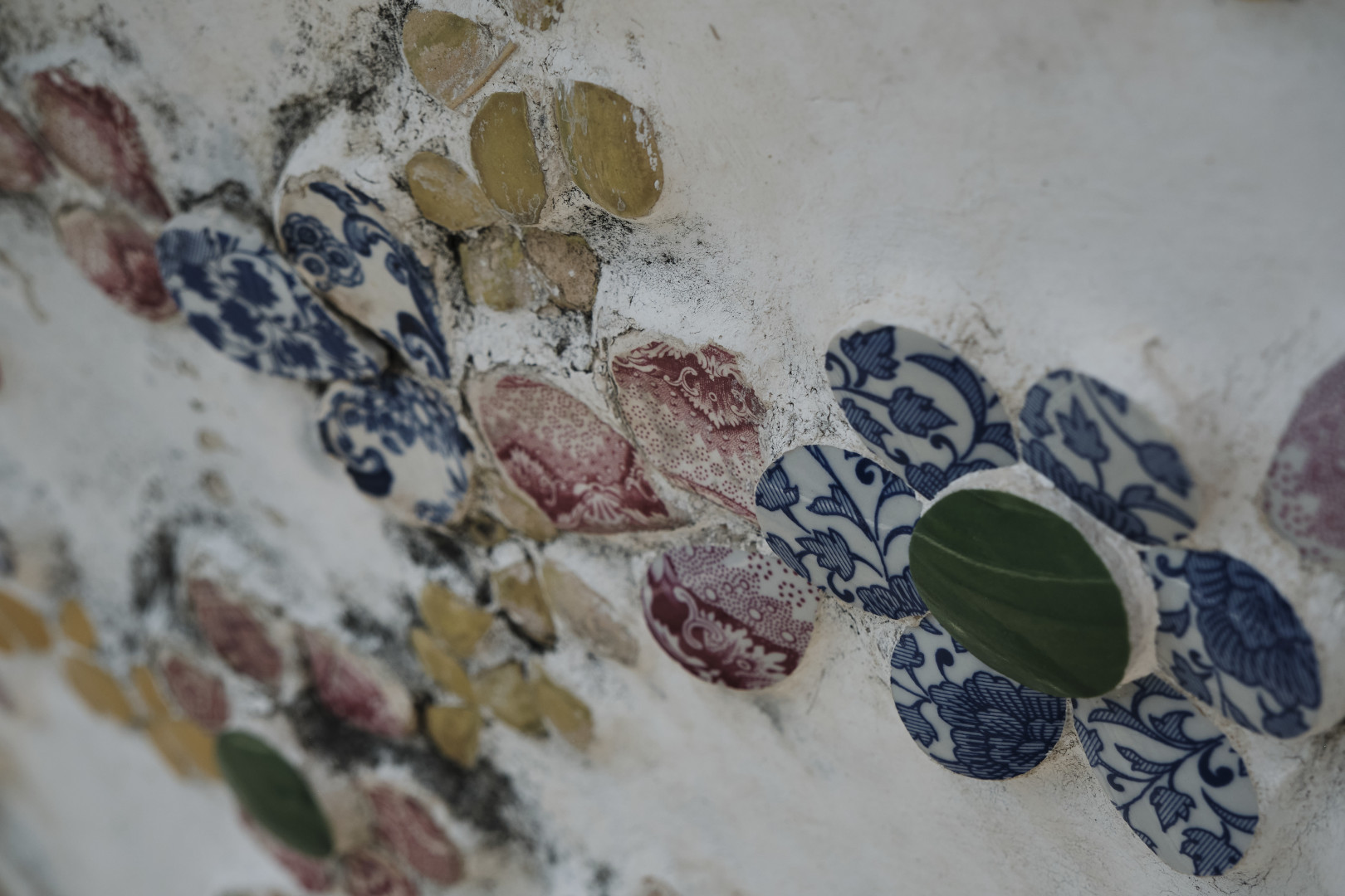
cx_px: 672
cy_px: 448
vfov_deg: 26.5
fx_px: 1905
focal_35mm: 51
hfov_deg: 38.9
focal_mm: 34.2
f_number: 5.6
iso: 500
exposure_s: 1/1300
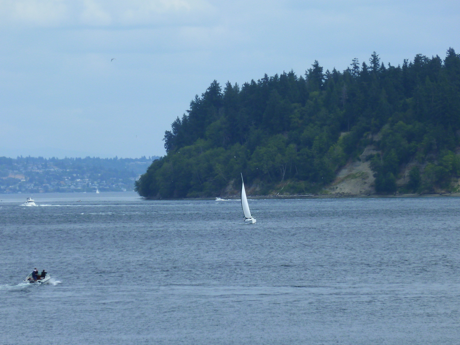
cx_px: 230
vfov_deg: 5.9
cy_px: 172
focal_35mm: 250
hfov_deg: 7.9
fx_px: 3322
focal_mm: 36
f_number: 5.9
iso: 80
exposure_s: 1/250
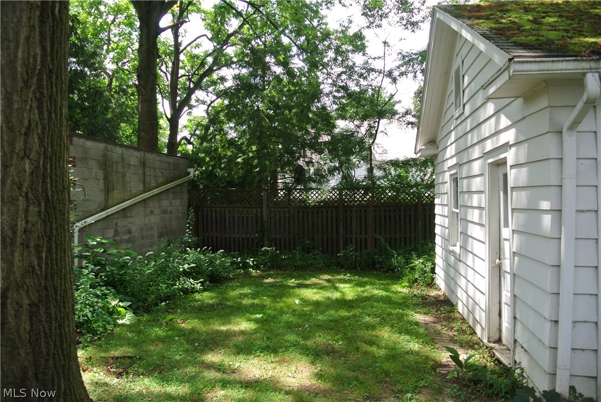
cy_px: 201
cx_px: 300
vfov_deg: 48.0
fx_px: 451
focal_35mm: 27
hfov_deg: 67.3
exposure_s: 1/200
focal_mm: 10
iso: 100
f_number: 4
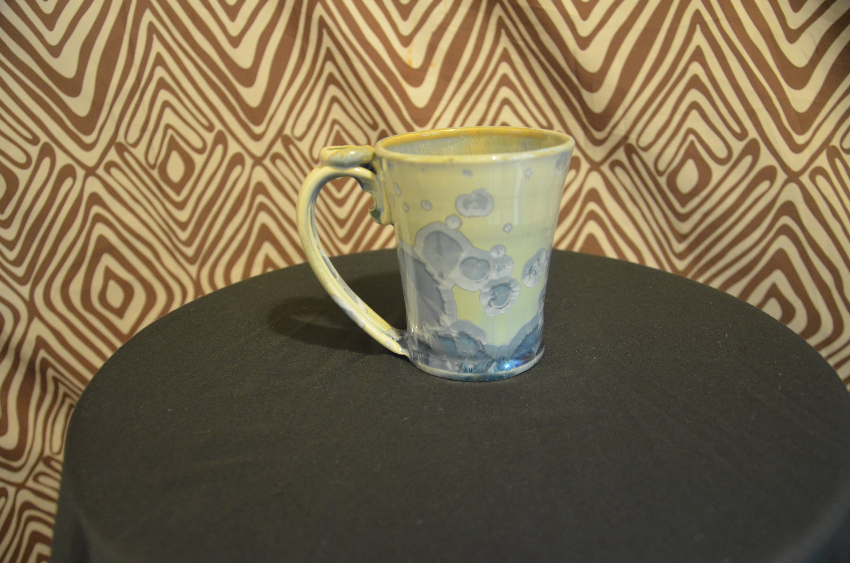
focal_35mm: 27
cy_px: 282
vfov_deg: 47.7
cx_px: 425
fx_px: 636
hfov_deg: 67.5
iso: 1600
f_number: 3.5
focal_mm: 18
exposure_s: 1/15
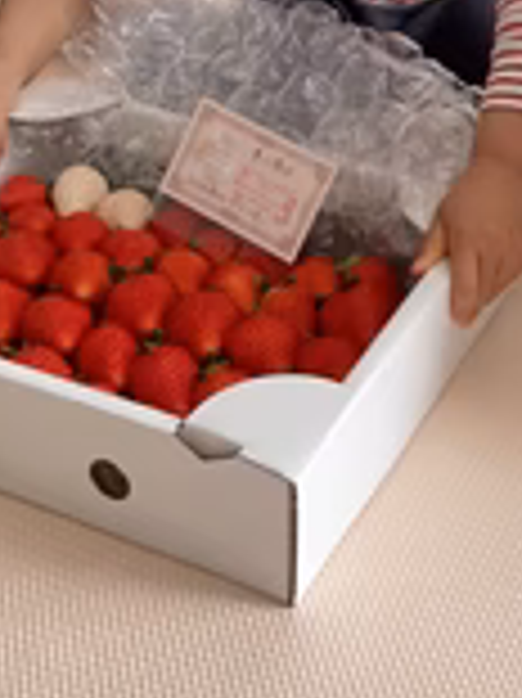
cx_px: 468
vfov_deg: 27.7
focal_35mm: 67
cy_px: 41
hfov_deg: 21.4
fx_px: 1349
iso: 64
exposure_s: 1/122
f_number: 1.8
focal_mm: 4.25
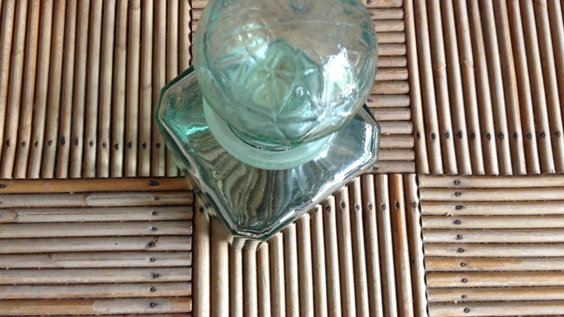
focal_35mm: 50
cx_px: 242
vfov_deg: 23.7
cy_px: 75
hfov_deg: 41.2
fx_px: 748
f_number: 2.4
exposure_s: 1/15
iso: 160
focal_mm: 4.28
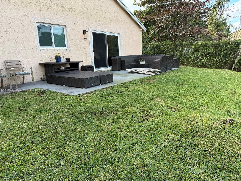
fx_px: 167
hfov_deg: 71.6
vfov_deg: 56.8
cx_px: 120
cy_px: 90
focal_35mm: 24
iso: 80
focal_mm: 6.76
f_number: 1.78
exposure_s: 1/497
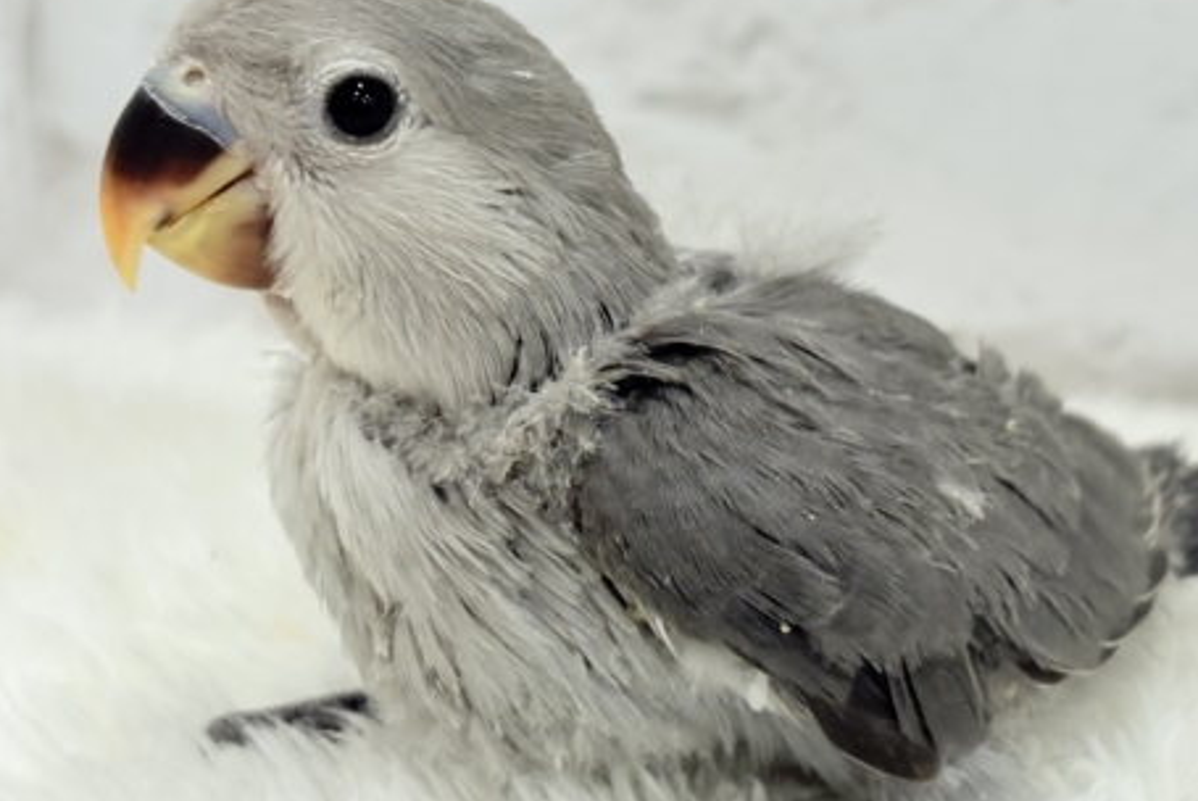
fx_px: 2531
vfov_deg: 18.0
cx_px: 695
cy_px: 319
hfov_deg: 26.6
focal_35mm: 76
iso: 100
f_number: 1.6
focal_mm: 5.96
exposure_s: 1/100
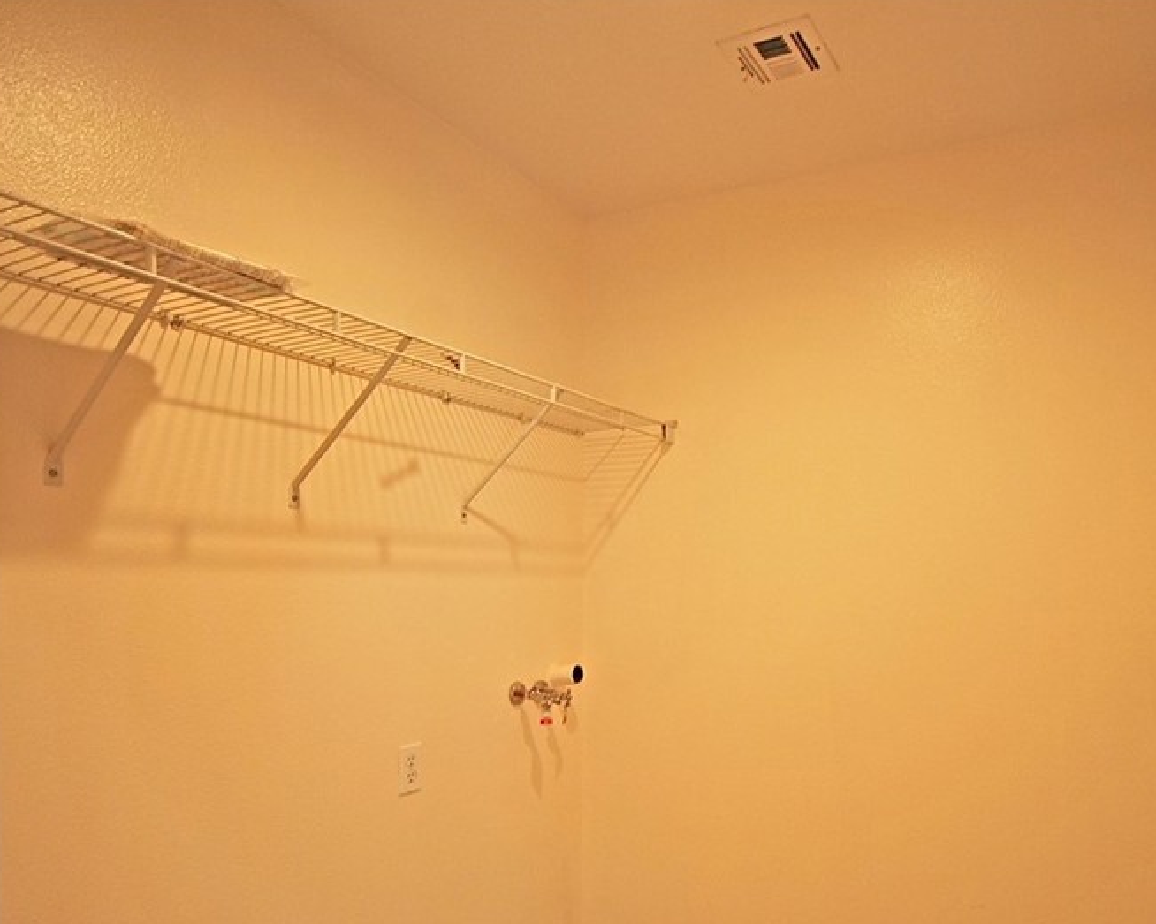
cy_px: 600
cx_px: 709
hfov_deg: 66.5
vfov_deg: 55.2
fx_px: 868
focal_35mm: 25
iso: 250
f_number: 4.5
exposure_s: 1/30
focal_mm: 11.5
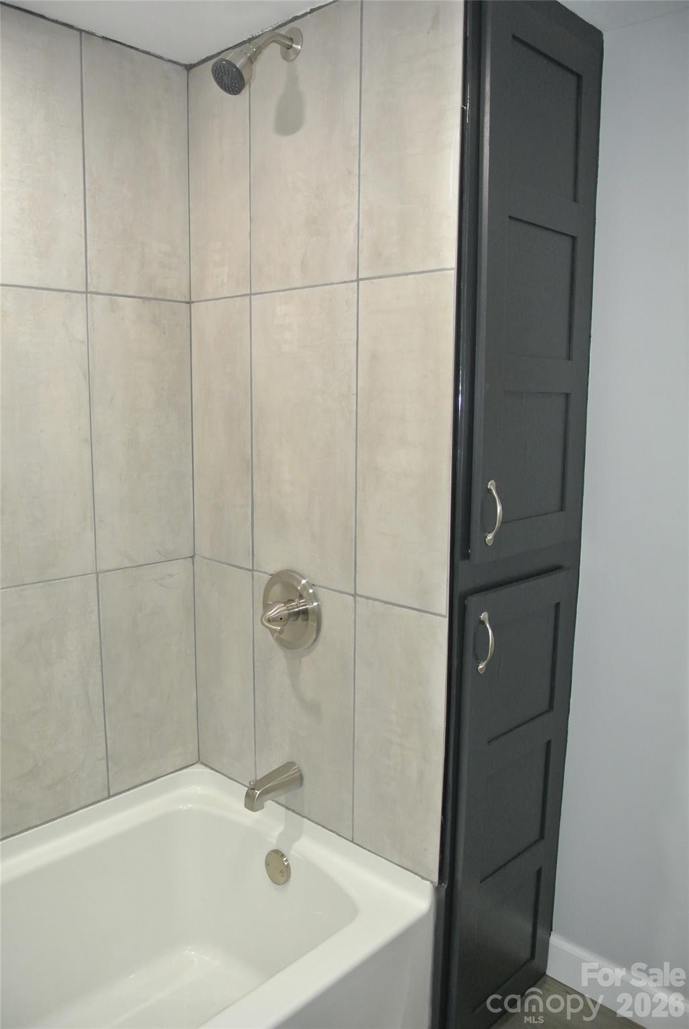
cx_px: 344
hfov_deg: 48.0
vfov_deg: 67.3
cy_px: 514
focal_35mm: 27
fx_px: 773
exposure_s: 1/60
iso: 800
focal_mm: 10
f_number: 3.5
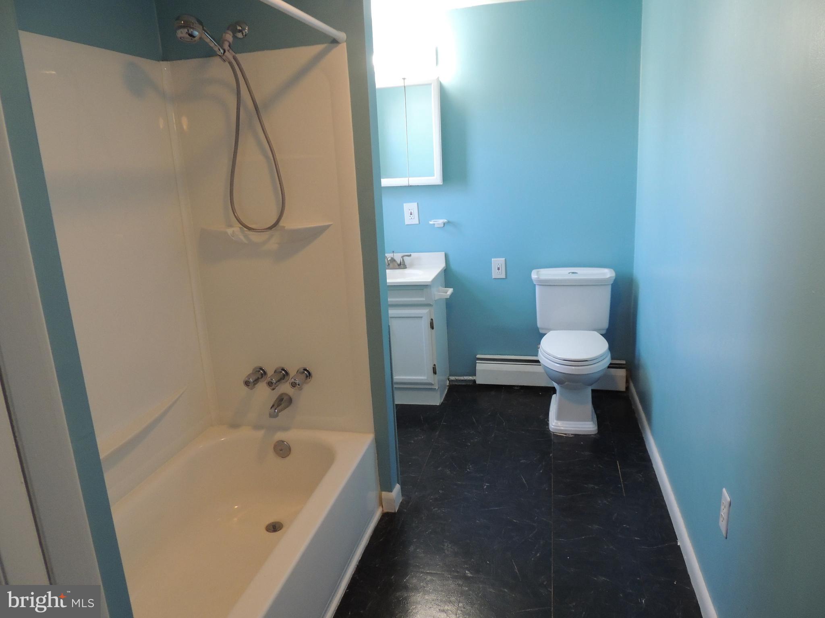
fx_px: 572
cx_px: 412
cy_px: 309
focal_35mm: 24
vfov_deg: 56.8
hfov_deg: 71.6
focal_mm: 4.3
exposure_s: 1/30
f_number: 3
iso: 360
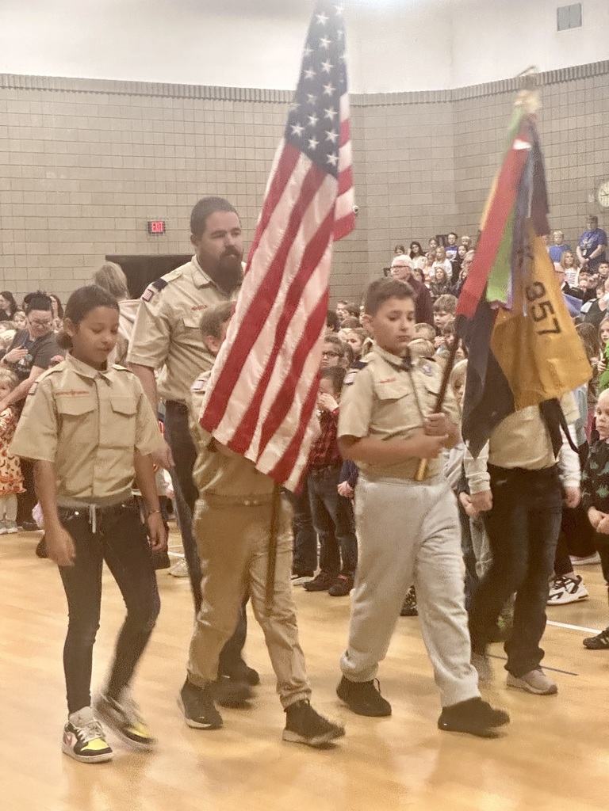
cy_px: 406
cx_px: 304
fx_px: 1806
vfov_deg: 25.3
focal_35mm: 77
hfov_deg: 19.1
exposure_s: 1/41
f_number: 2.8
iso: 500
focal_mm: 9
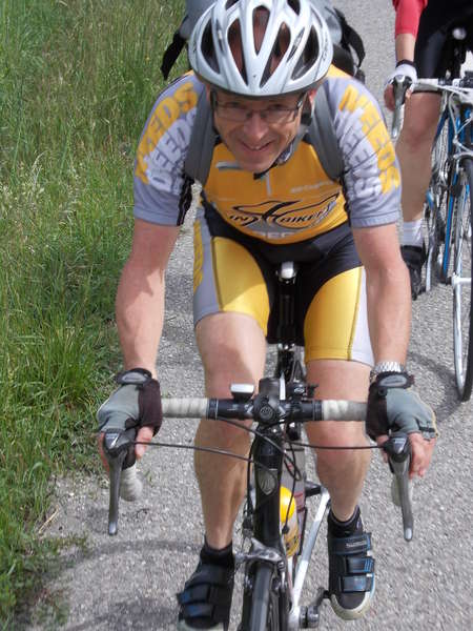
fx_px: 1749
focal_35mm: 96
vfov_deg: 20.4
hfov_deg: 15.4
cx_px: 236
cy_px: 316
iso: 80
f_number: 5.3
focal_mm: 13.6
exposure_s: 1/320
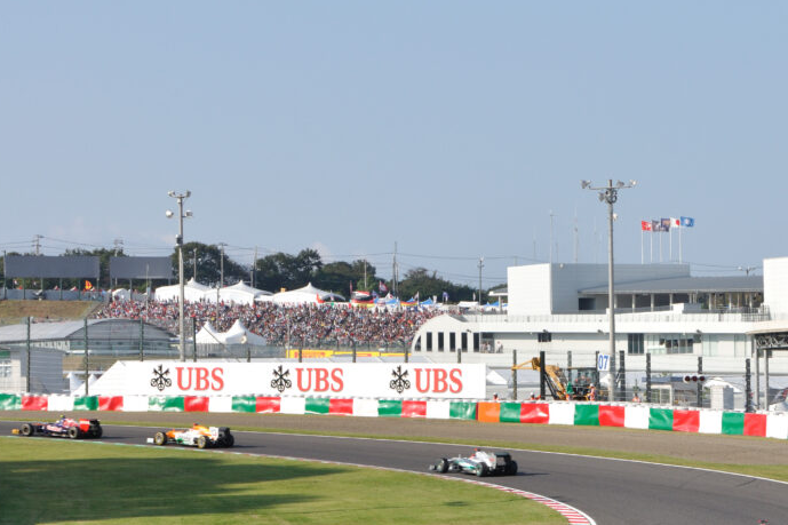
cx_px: 578
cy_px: 360
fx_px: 3808
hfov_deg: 11.8
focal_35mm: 174
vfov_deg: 7.9
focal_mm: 78
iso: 250
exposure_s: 1/320
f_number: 11
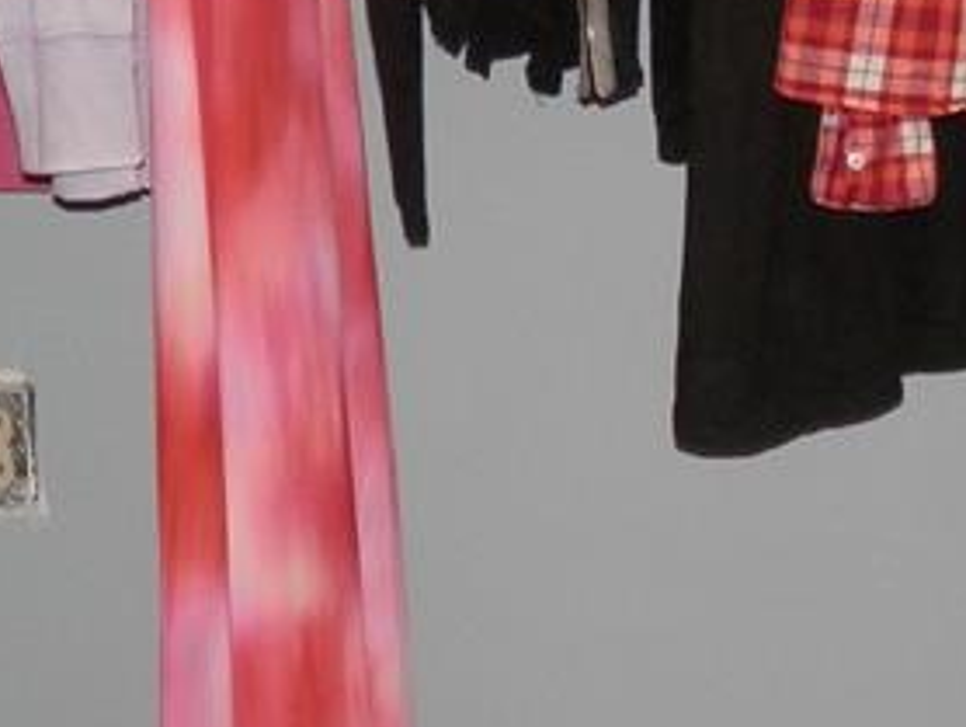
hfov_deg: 14.4
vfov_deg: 10.9
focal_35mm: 136
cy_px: 57
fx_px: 3799
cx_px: 705
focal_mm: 6.6
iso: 125
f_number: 3.6
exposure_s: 1/40
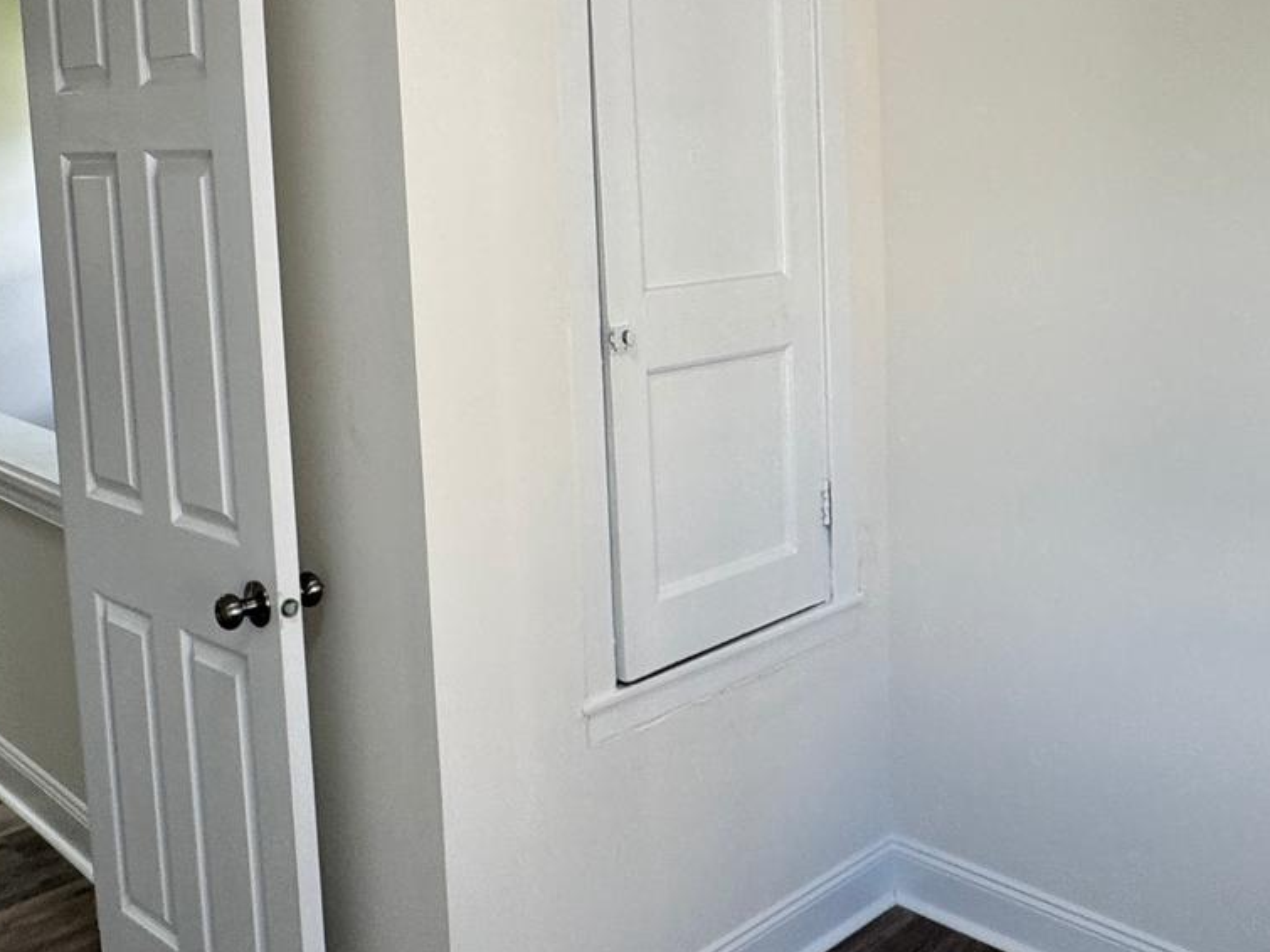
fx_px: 1394
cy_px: 284
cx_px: 866
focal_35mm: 38
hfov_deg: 48.0
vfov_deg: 37.1
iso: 50
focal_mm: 2.22
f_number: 2.2
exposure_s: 1/99
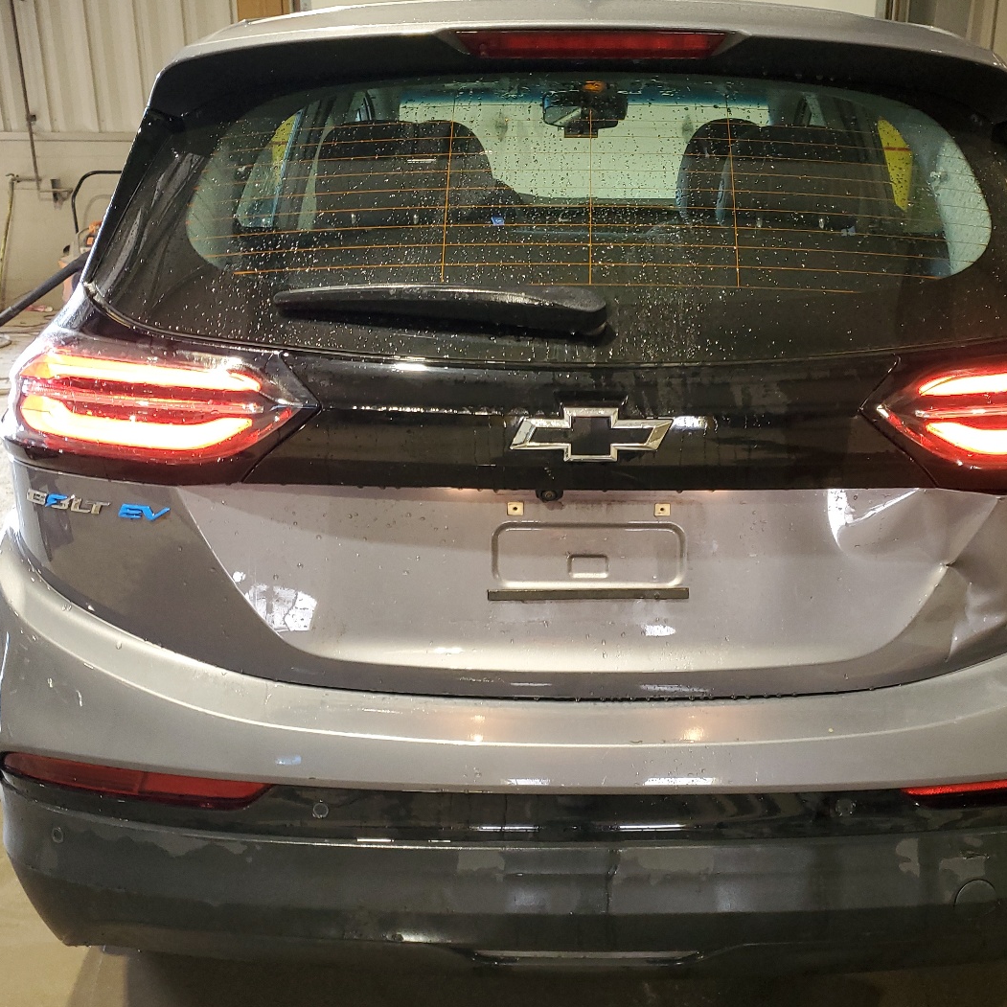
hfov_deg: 47.1
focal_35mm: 35
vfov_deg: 47.2
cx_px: 582
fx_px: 1152
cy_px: 527
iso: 137
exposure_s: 1/60.2
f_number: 1.5
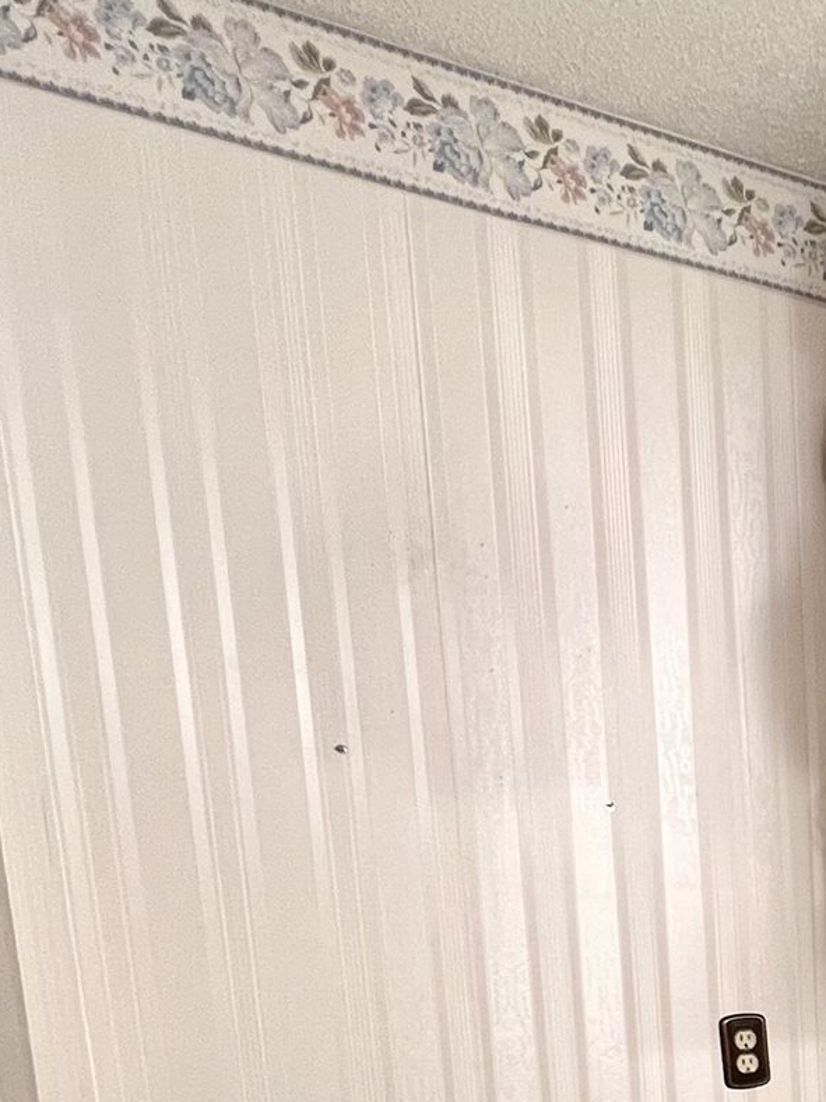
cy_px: 1157
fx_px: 1209
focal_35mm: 38
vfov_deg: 41.1
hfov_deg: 29.7
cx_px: 1090
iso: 200
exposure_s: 1/60
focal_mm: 1.57
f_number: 1.8
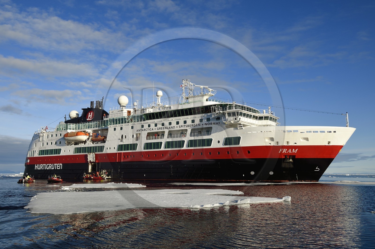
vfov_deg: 41.0
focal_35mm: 32
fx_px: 333
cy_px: 124
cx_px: 188
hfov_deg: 58.8
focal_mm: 32
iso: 200
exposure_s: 1/320
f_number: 13
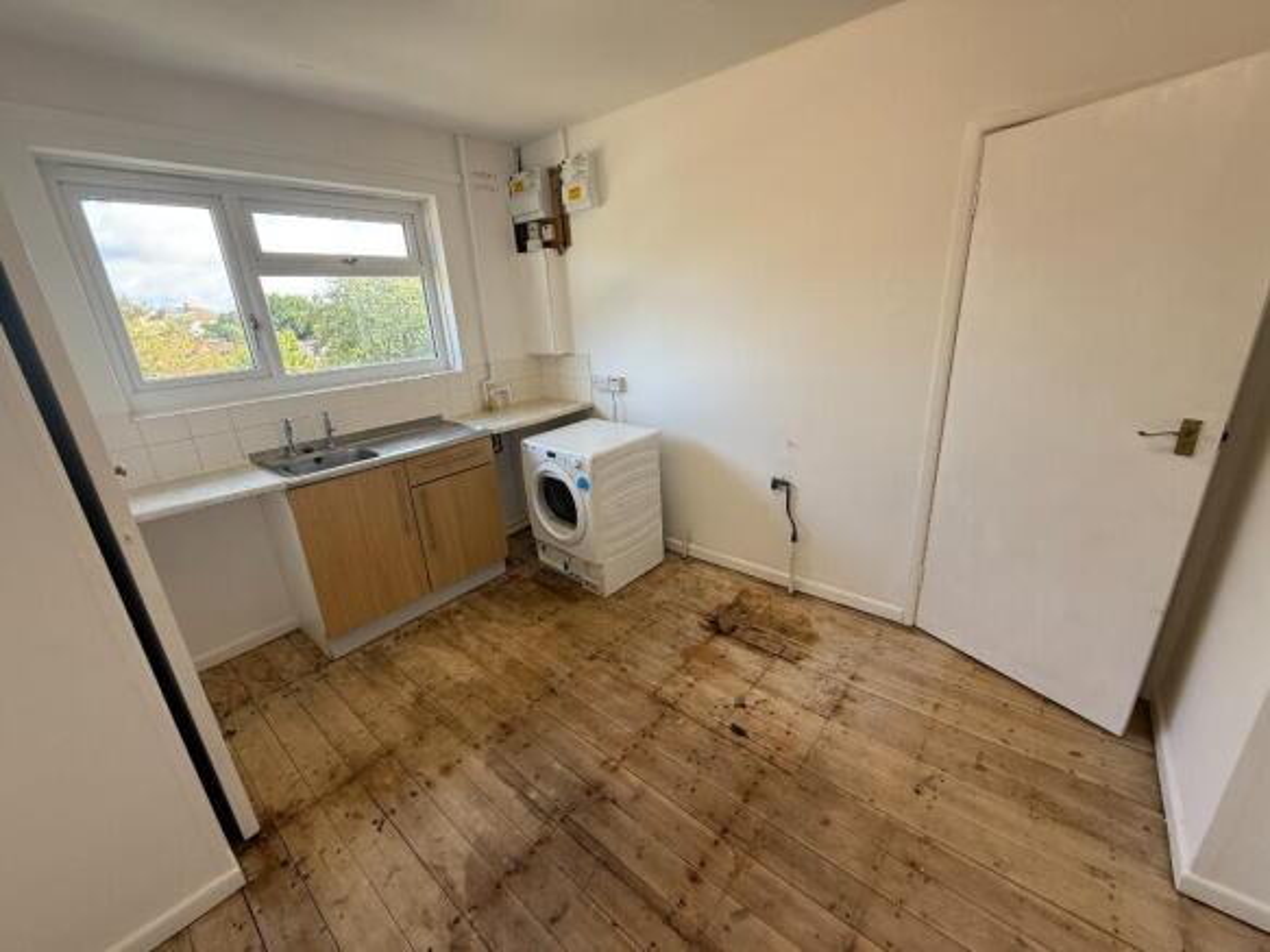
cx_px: 635
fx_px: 514
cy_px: 476
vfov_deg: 85.7
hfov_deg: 102.1
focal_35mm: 14
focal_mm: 2.22
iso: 80
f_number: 2.2
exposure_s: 1/99
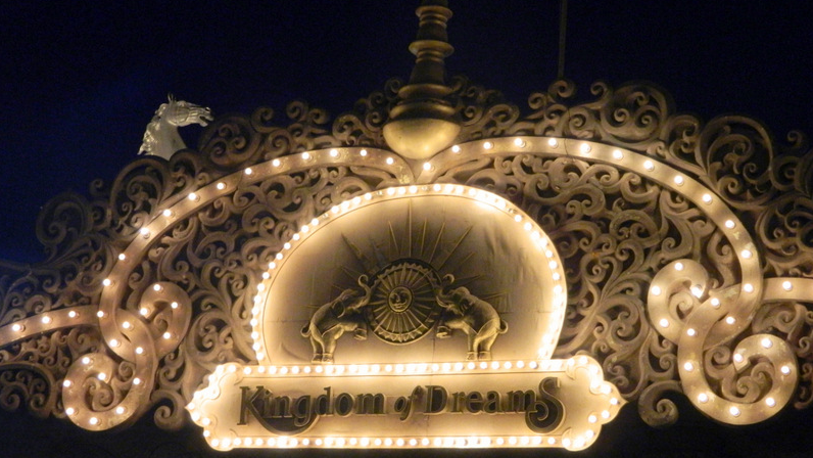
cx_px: 406
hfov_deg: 23.2
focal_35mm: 92
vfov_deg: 13.1
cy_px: 291
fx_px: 1984
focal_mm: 15.1
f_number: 4.2
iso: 400
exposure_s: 1/13
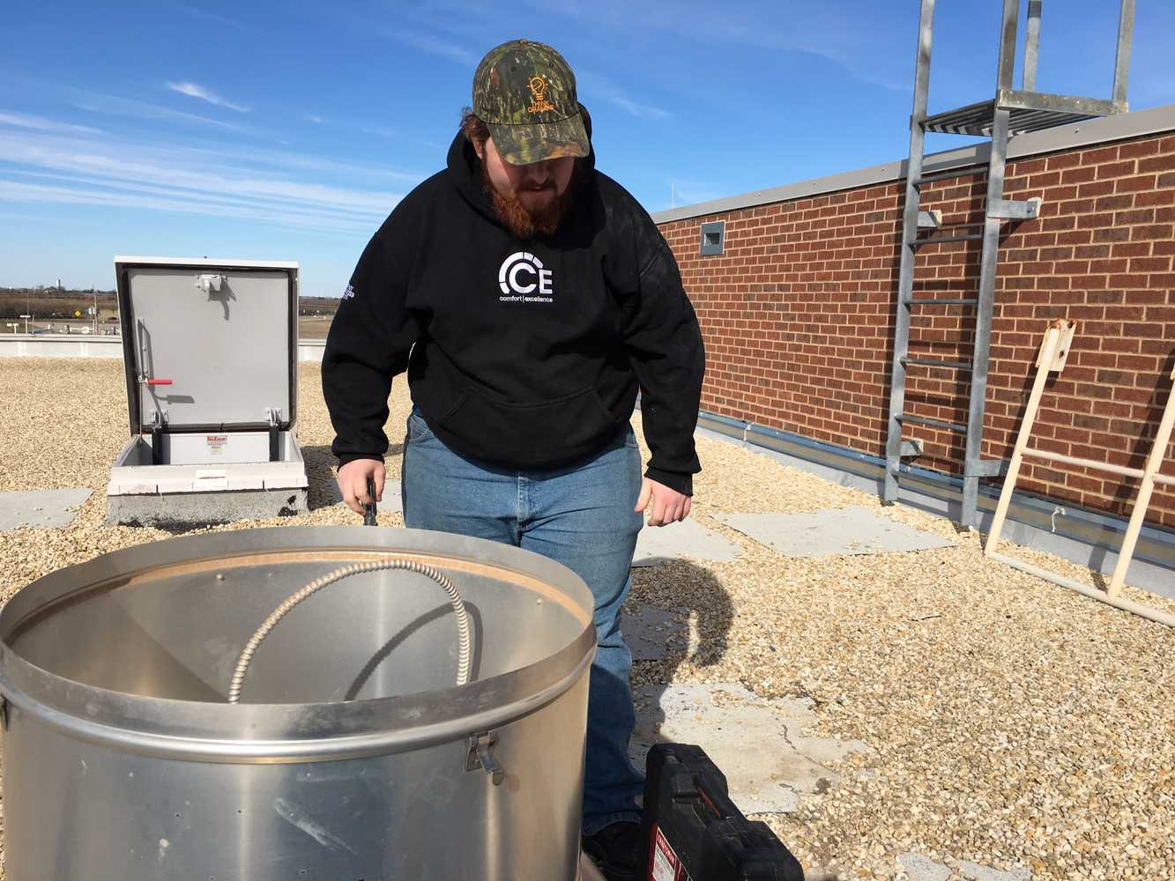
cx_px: 588
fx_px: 984
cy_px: 440
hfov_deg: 61.7
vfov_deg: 48.2
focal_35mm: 29
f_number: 2.2
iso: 25
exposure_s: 1/1709
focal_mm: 4.15
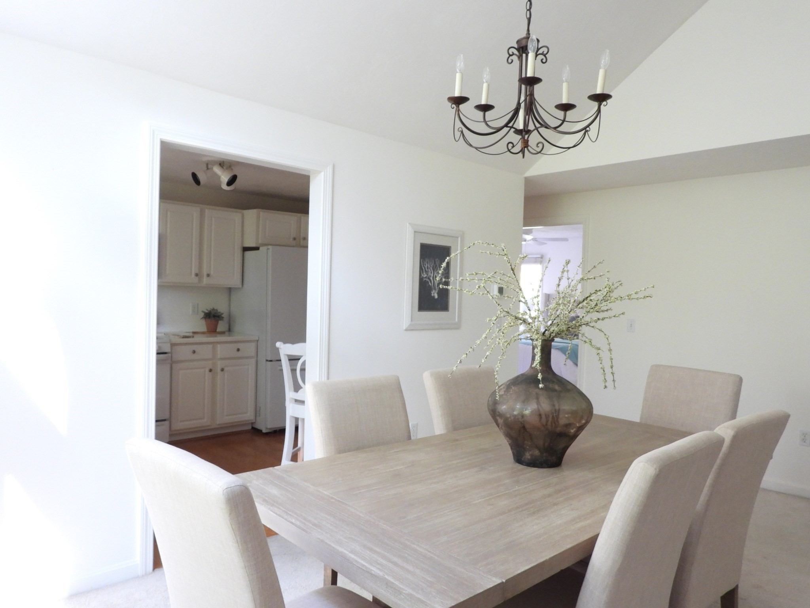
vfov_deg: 56.8
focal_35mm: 24
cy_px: 304
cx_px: 405
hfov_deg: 71.6
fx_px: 562
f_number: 3.5
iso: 400
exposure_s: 1/13
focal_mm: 4.3
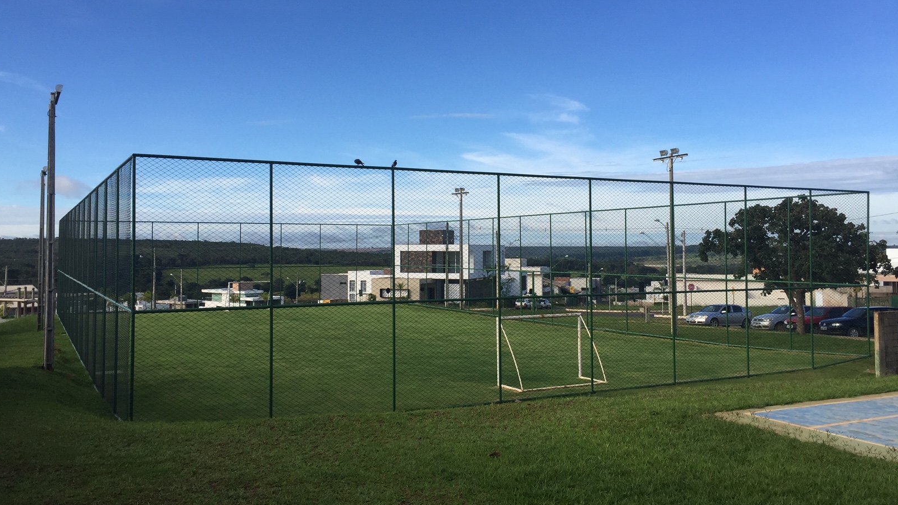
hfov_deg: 61.0
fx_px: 762
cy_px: 216
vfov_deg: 36.6
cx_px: 448
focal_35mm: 32
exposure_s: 1/1647
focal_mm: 4.15
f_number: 2.2
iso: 32
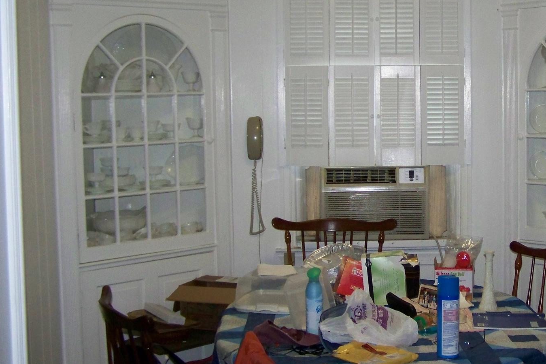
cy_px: 147
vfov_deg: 22.6
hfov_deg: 32.9
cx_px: 399
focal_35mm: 60
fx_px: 910
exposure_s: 1/30
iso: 200
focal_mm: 6.3
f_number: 2.8
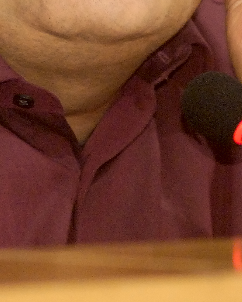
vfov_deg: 1.5
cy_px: -76
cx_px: 76
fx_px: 11281
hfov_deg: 1.2
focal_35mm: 1260
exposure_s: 1/50
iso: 640
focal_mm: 180
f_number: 3.5
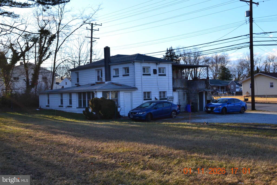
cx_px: 138
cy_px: 92
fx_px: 335
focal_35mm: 44
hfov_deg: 45.0
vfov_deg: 30.8
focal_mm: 29
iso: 400
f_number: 10
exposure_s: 1/250
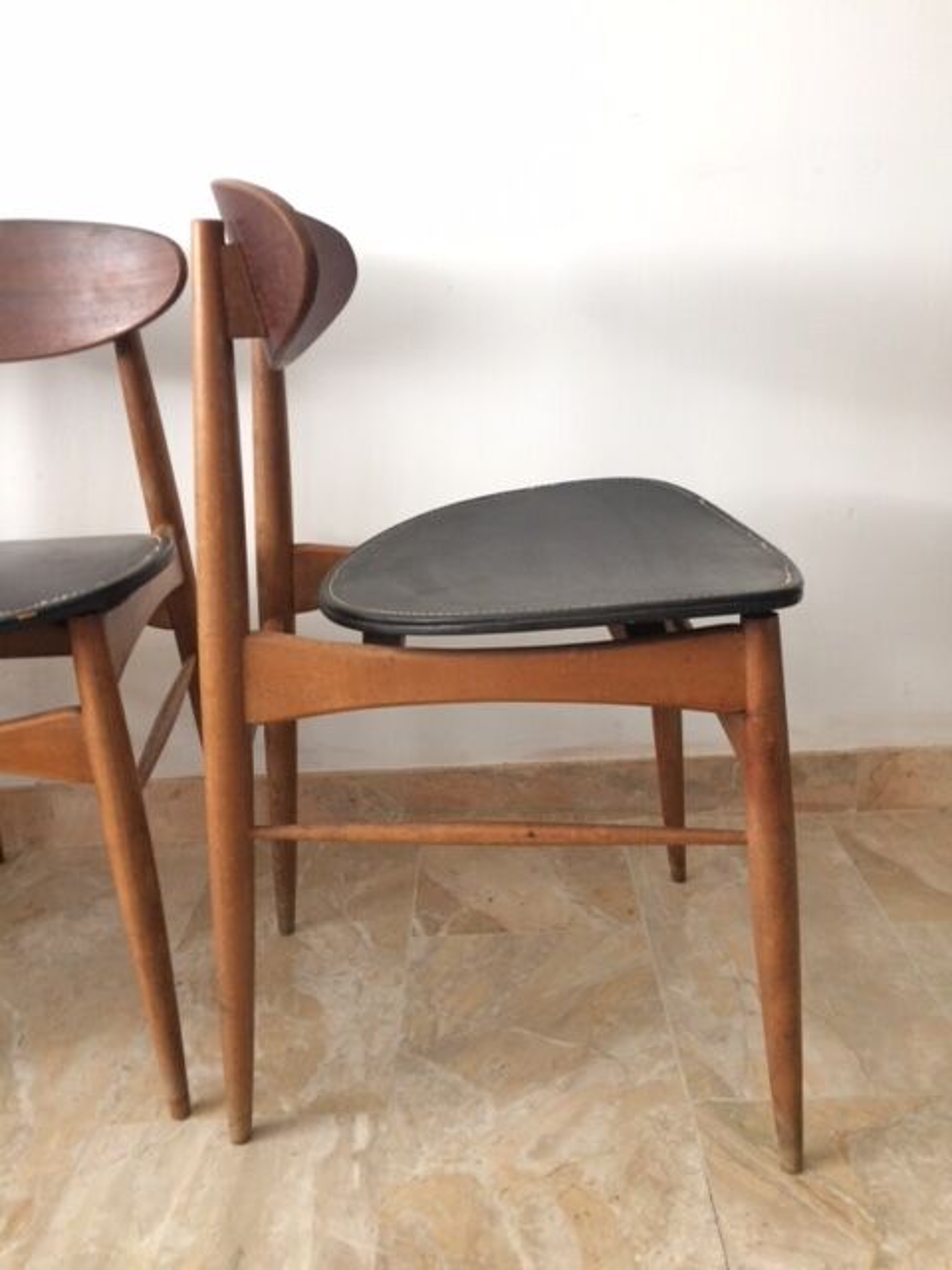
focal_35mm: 29
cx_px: 476
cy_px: 635
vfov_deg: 61.7
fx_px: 1063
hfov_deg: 48.2
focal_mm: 4.15
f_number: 2.2
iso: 200
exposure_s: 1/33
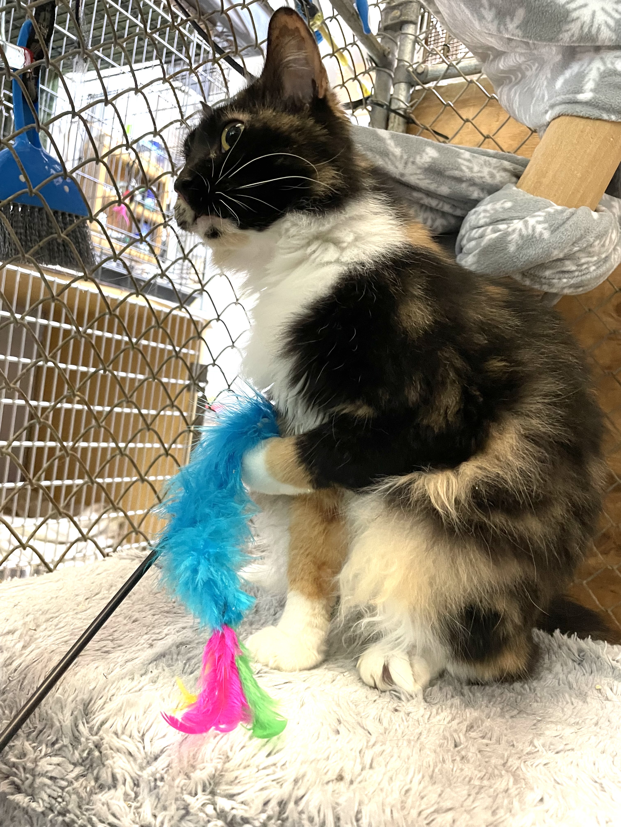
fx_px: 622
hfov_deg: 53.1
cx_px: 310
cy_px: 414
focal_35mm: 26
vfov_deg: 67.3
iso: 500
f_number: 1.6
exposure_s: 1/40
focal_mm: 4.2
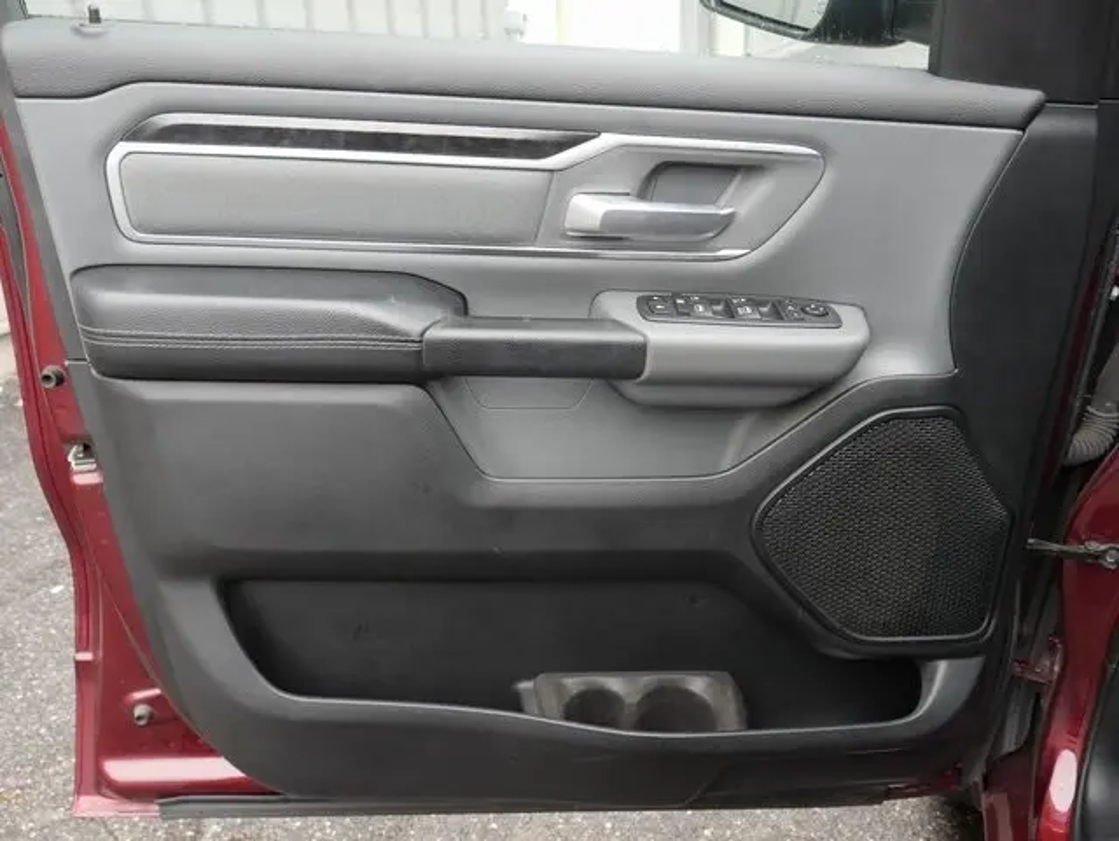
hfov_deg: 56.8
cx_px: 560
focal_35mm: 32
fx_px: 1035
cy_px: 420
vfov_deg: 44.2
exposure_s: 1/60
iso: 640
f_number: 5
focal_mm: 16
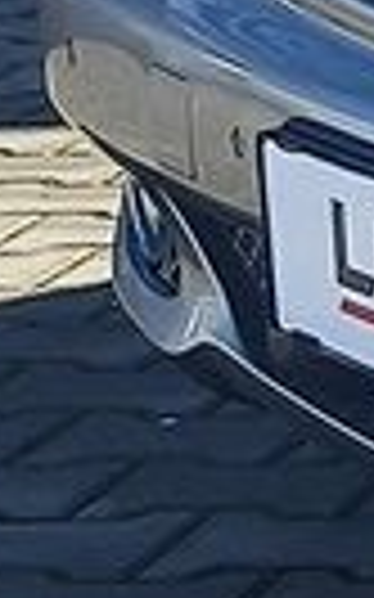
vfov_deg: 9.3
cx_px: 2199
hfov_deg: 4.5
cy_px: -265
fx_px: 3592
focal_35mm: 220
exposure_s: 1/689
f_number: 1.69
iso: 50
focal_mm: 7.01
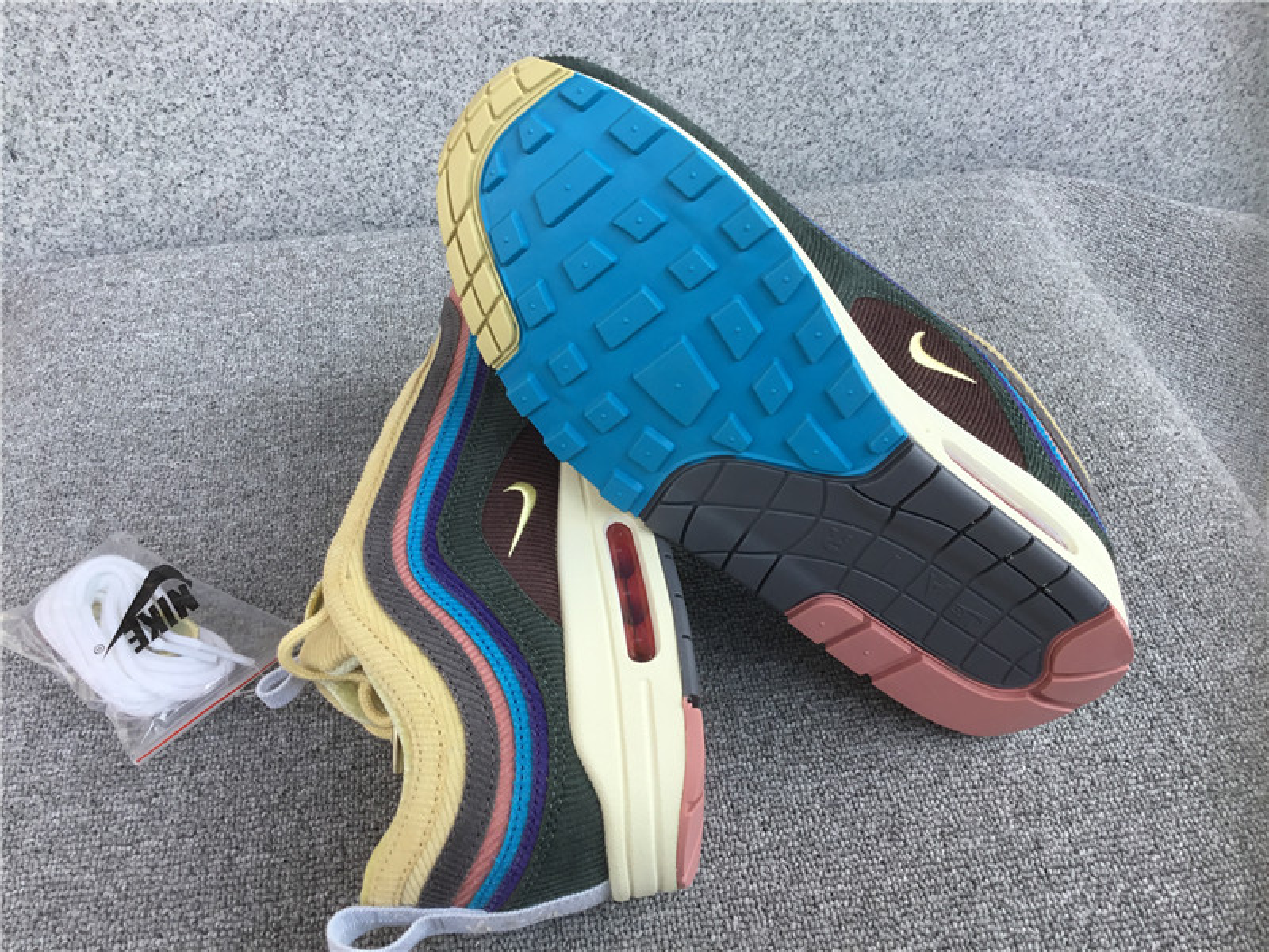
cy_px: 476
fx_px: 1136
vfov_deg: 45.4
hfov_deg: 58.4
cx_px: 634
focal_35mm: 31
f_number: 2.4
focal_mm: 3.3
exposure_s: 1/235
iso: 25
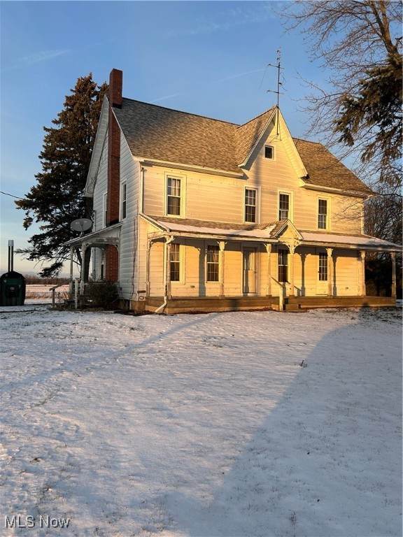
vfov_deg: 67.3
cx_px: 202
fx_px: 404
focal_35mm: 26
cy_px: 268
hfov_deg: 53.1
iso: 50
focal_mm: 5.7
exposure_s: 1/1183
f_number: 1.5
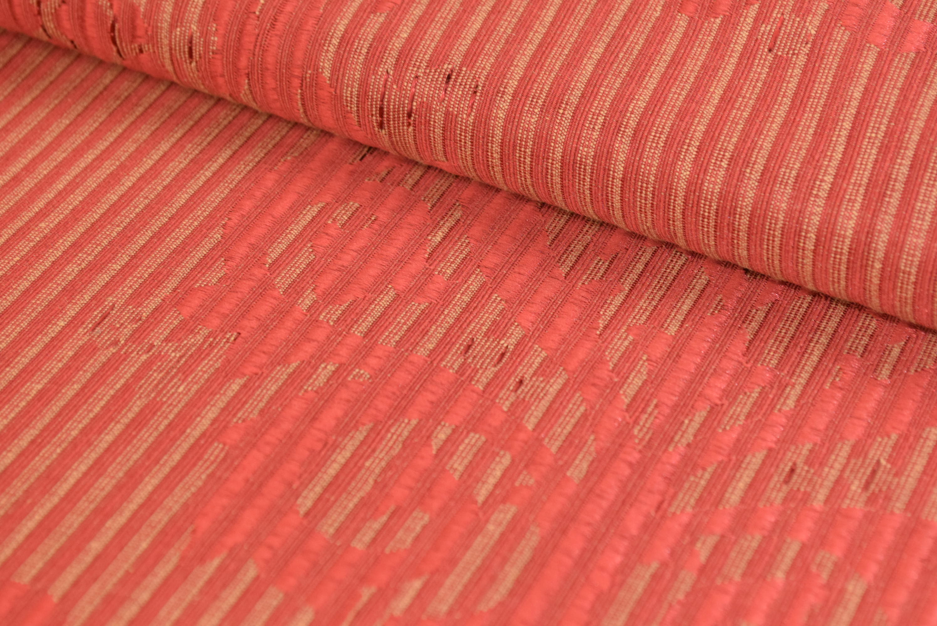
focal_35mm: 82
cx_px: 468
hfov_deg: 24.6
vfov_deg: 16.6
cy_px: 313
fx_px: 2149
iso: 1600
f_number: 8
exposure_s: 1/200
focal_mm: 55
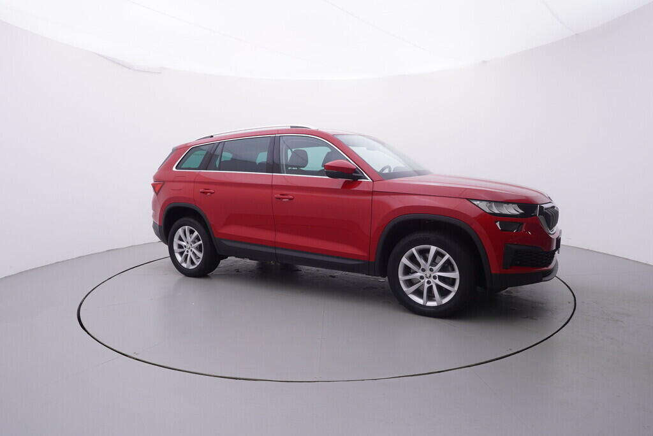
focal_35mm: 22
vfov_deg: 56.2
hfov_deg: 77.3
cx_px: 326
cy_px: 218
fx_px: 408
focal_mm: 15
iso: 200
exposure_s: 1/80
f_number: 5
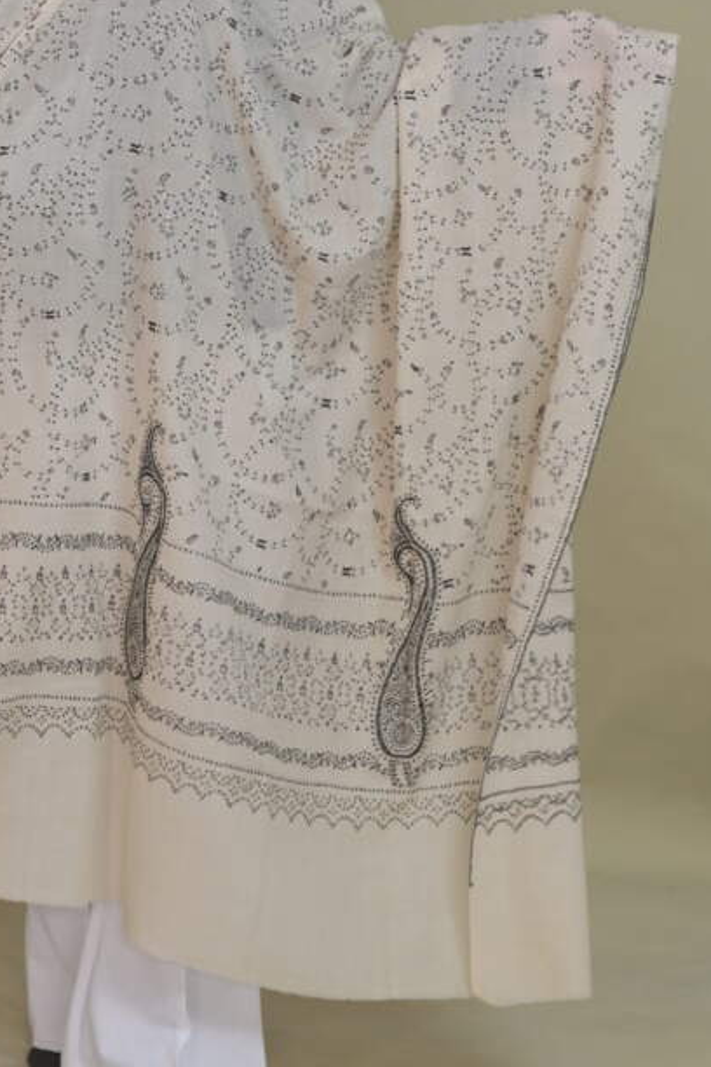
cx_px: 163
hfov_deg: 8.7
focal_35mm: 157
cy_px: 338
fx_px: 4651
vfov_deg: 13.1
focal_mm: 85
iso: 250
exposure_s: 1/100
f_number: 2.8
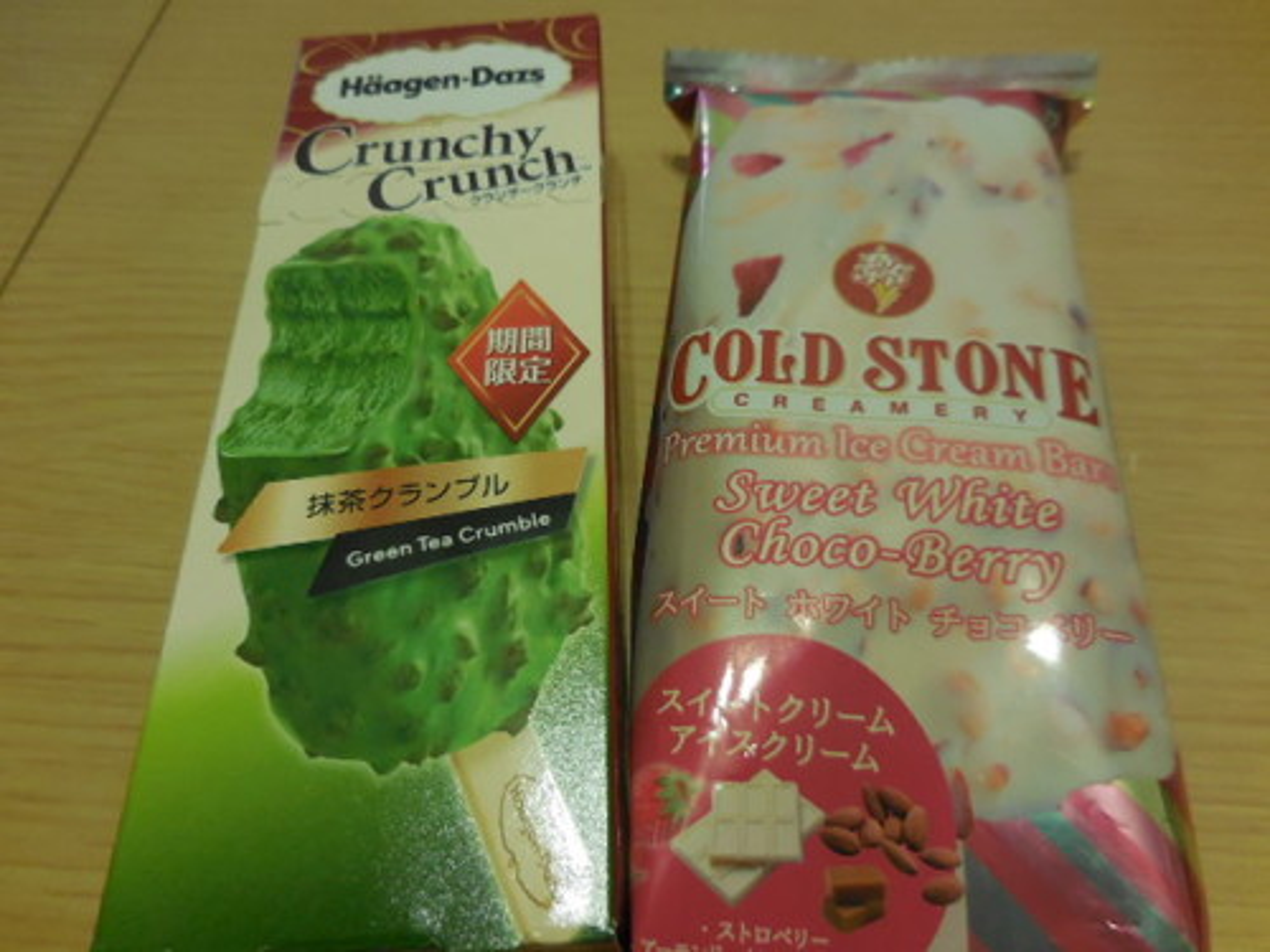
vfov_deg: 54.9
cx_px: 635
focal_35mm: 25
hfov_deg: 69.4
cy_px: 476
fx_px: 917
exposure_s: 1/10
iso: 400
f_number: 3.3
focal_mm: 4.5
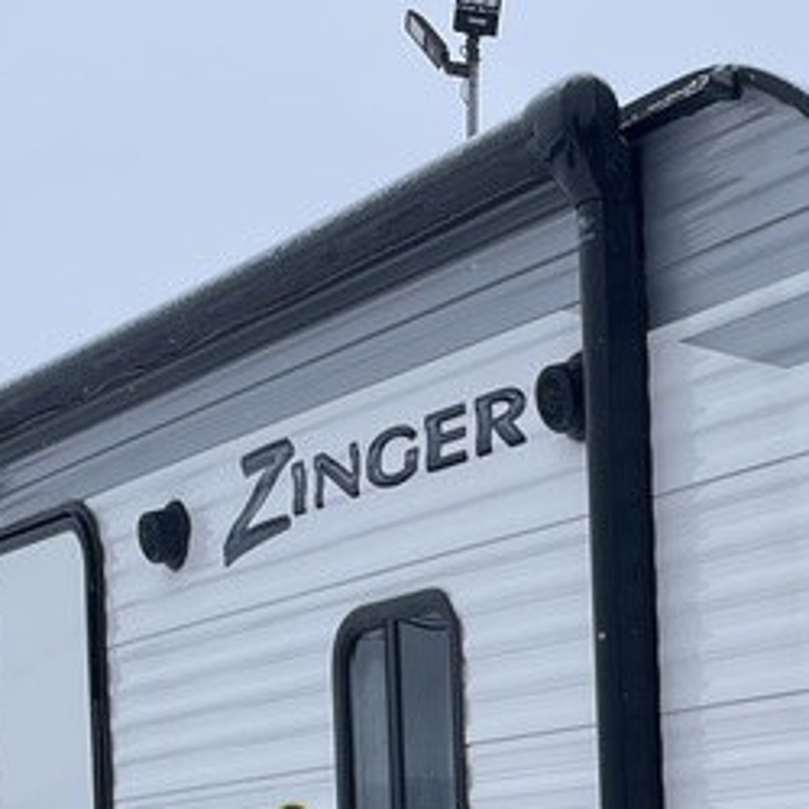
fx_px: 2485
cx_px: 890
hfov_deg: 17.8
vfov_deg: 17.4
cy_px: 1029
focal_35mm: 94
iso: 32
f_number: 1.6
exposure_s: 1/1795
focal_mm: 4.2
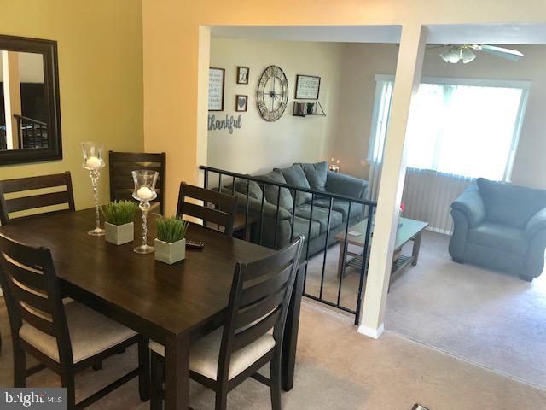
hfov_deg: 63.4
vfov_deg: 49.7
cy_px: 205
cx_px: 273
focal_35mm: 28
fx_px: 442
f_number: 1.8
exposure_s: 1/15
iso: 50
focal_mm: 4
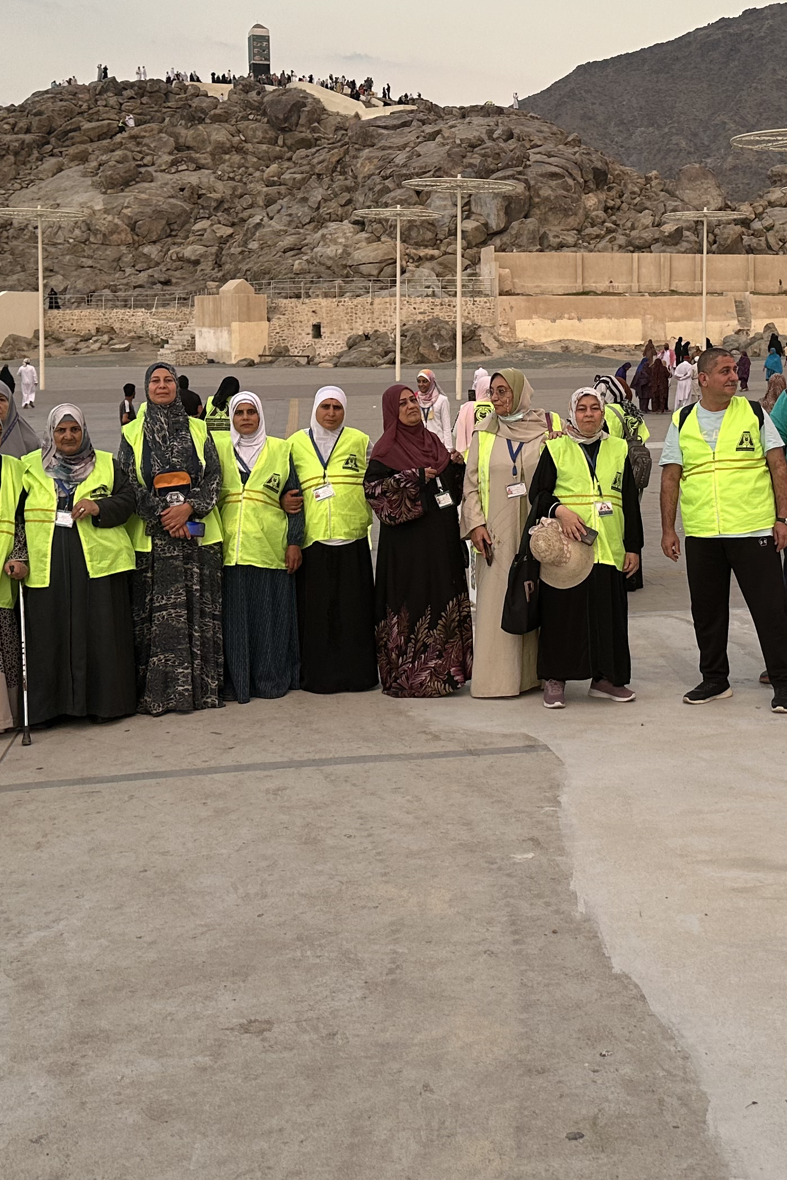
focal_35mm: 48
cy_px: 424
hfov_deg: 27.9
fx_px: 1574
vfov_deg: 40.8
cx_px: 513
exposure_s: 1/120
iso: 100
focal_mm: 6.86
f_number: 1.78
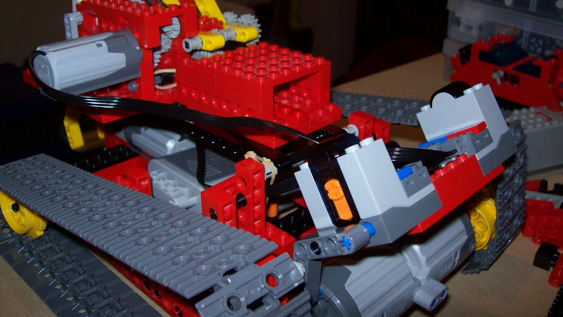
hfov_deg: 50.5
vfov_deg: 29.6
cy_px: 119
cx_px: 279
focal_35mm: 40
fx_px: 597
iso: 80
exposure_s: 1/64
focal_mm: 6
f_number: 2.7
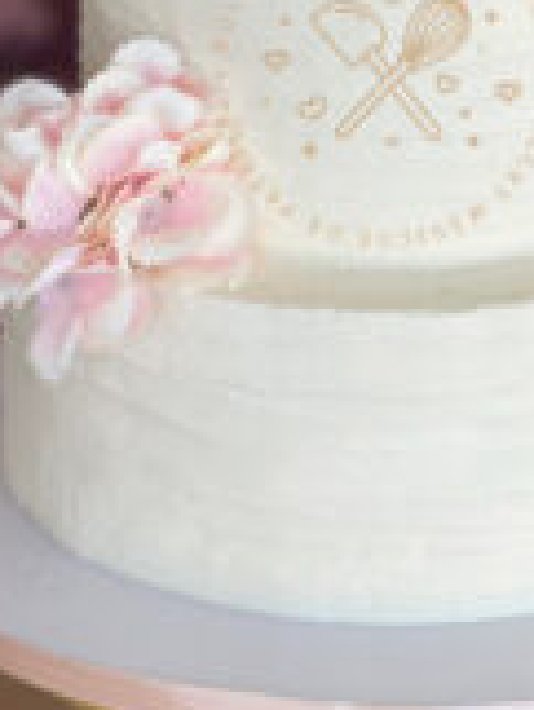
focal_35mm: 139
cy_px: 130
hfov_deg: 10.7
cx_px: 377
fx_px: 2855
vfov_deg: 14.1
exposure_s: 1/122
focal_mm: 6
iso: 32
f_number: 2
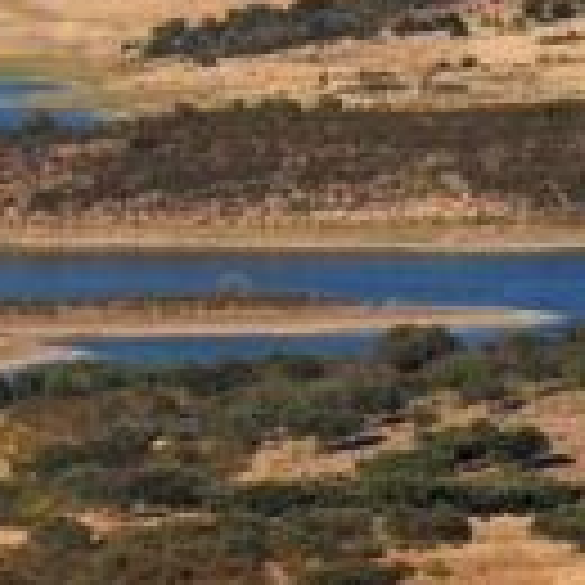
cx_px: 0
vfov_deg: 1.9
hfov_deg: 1.9
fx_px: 17284
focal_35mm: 904
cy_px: 684
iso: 200
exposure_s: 1/1250
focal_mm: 120
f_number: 8
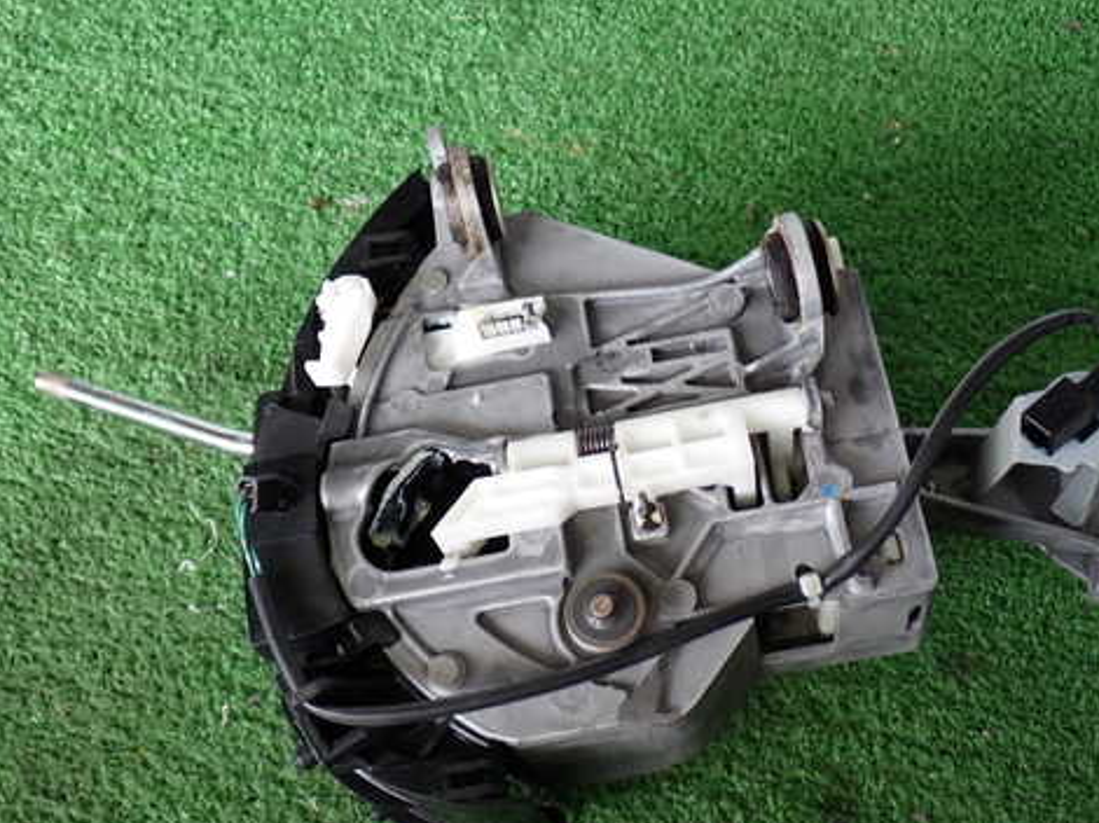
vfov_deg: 31.4
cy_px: 468
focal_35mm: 46
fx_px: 1460
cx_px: 587
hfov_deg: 41.2
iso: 160
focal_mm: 6.37
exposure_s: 1/80
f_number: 2.5
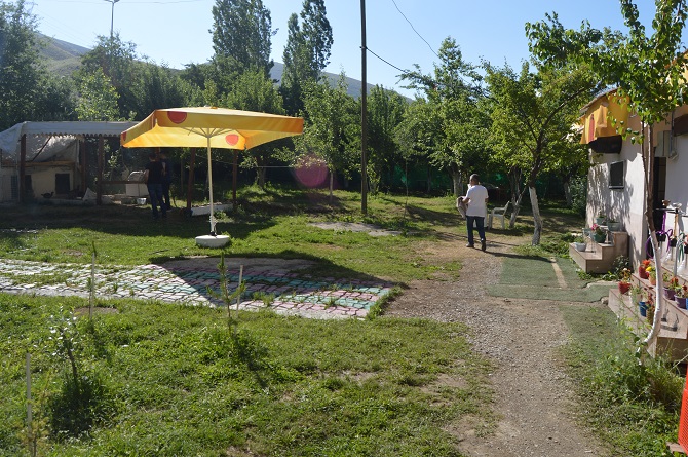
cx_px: 344
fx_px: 515
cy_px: 228
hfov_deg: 67.4
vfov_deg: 47.8
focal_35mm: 27
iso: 100
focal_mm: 18
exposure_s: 1/200
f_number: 7.1
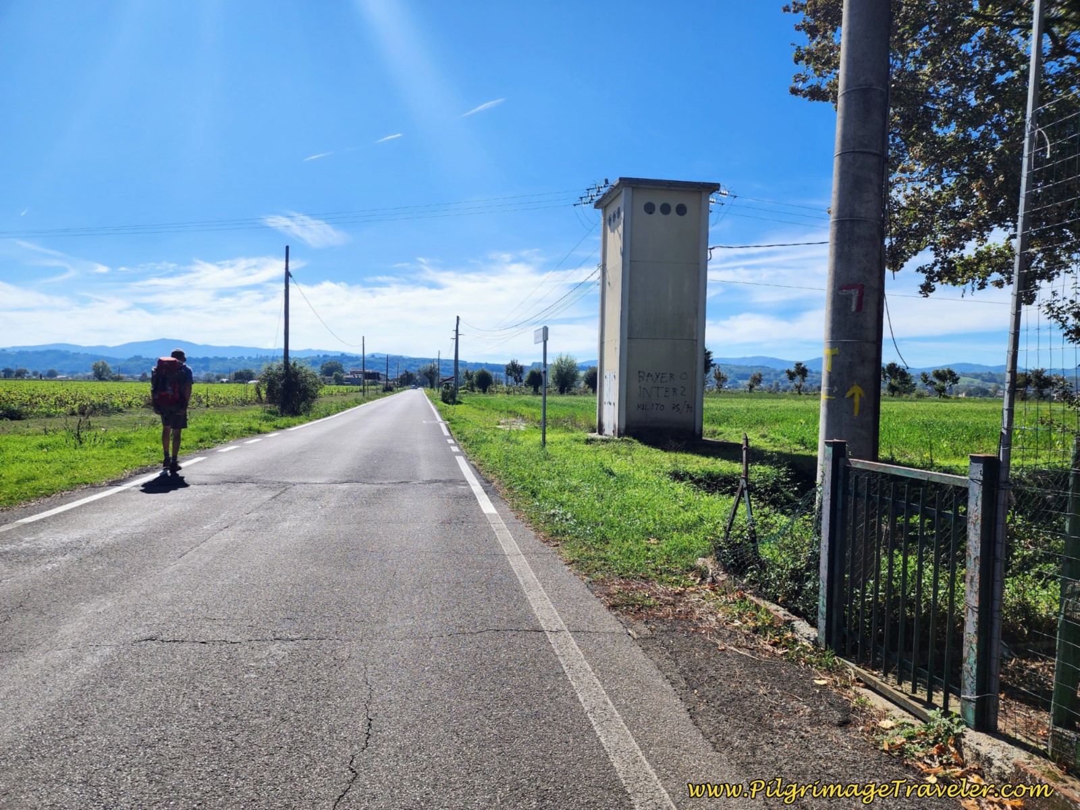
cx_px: 540
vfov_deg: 58.9
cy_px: 405
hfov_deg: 73.9
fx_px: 718
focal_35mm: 23
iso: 12
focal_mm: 6.4
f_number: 1.8
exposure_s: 1/1709
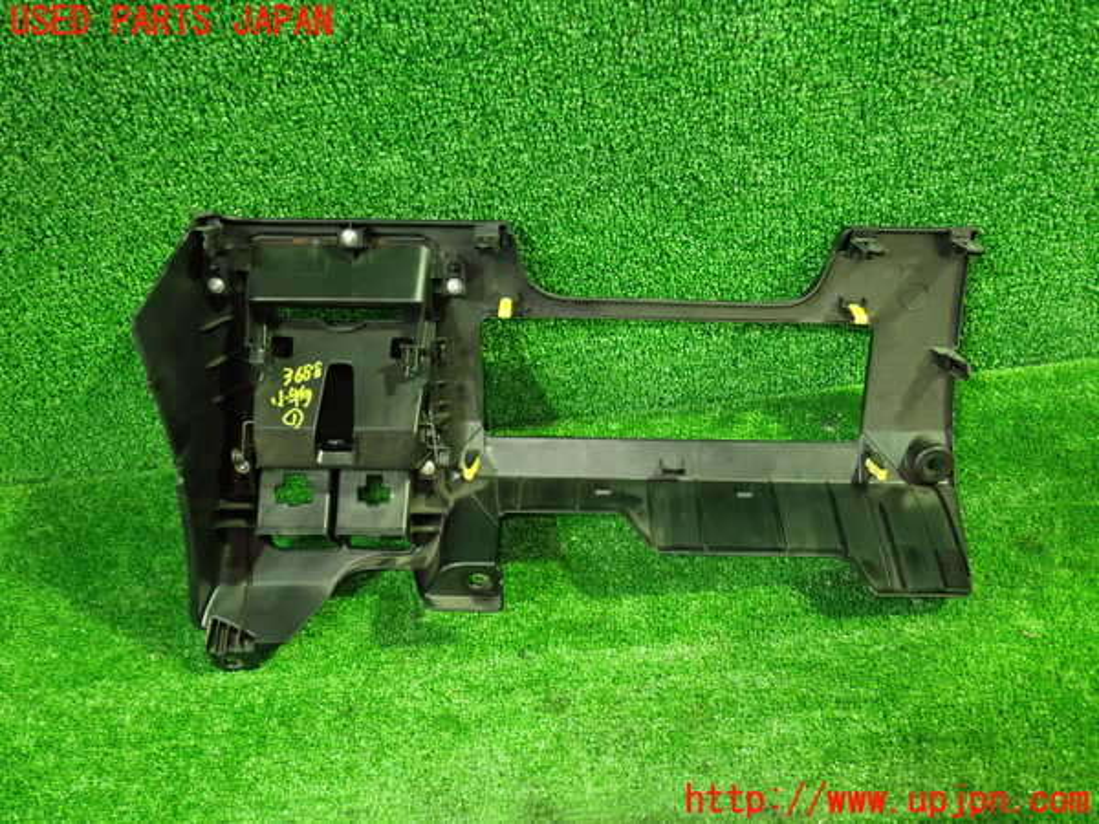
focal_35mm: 30
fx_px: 952
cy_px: 412
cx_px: 550
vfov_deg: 46.8
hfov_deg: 60.0
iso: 800
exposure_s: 1/25
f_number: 2.3
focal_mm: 5.4
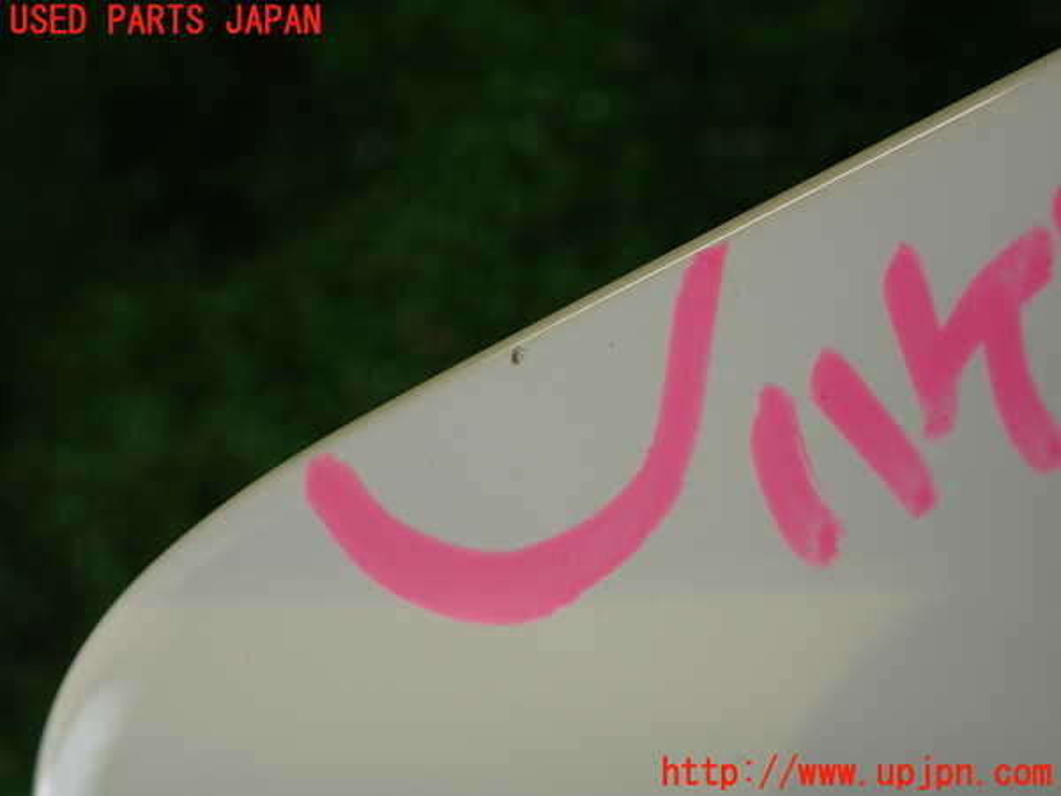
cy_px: 398
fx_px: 981
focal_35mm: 32
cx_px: 530
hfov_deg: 56.8
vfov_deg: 44.2
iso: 100
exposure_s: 1/100
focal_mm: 5.79
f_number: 2.4
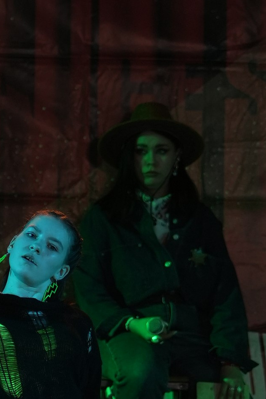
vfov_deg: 5.5
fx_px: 4110
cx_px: -149
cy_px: 340
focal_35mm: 371
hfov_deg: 3.7
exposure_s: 1/400
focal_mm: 85
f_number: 2.2
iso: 800
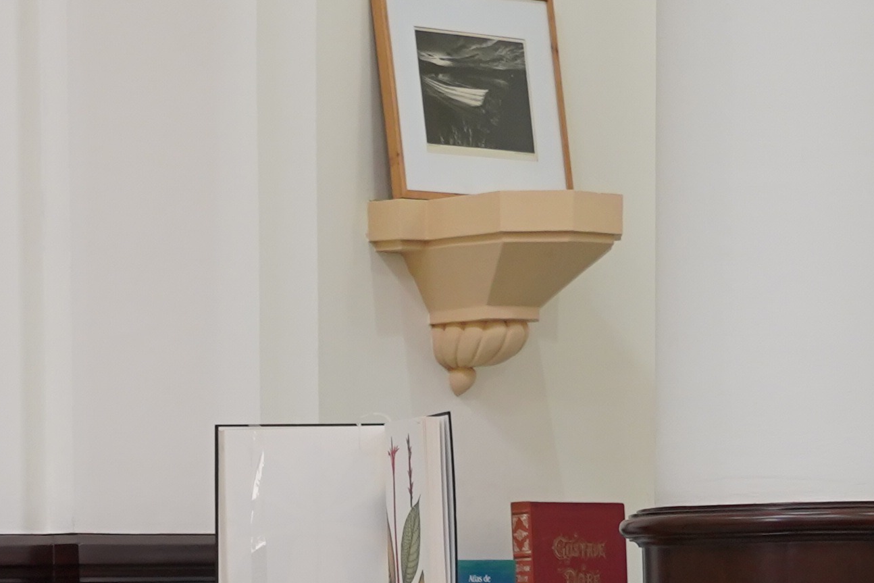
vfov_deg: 8.6
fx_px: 3715
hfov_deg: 13.3
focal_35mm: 153
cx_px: 28
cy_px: 1025
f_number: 4
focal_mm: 33
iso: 800
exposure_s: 1/160
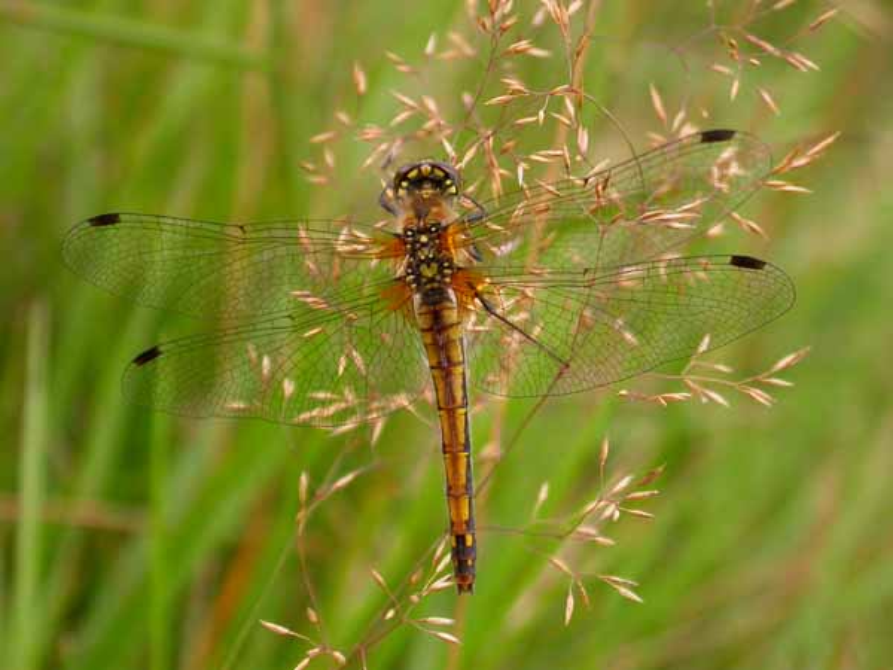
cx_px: 446
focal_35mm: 101
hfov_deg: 19.4
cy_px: 335
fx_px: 2606
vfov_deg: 14.6
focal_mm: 20.9
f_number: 4
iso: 100
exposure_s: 1/112
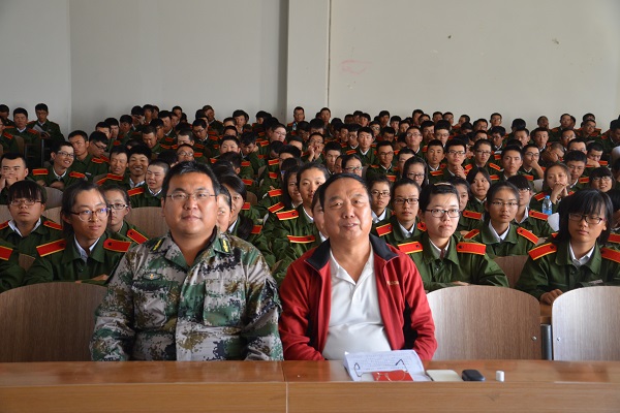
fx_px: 775
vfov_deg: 29.9
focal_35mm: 45
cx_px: 310
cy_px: 206
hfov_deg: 43.6
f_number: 4.2
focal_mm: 30
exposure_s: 1/40
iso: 640
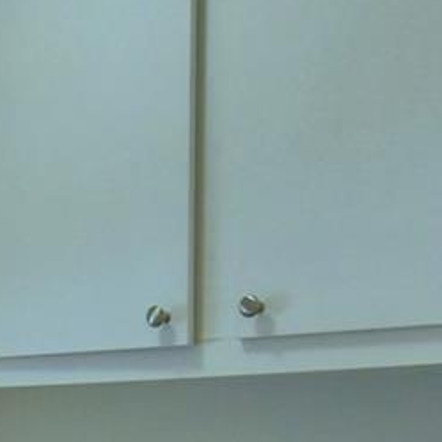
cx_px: -12
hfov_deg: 20.4
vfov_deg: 20.2
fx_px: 1185
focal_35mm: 82
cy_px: 483
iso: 400
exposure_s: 1/125
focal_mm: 10
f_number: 4.5
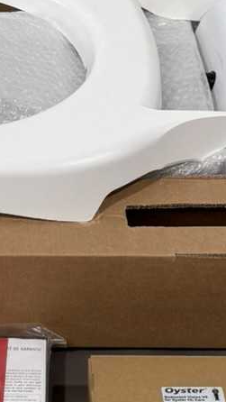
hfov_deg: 10.0
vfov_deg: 17.2
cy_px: -46
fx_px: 1278
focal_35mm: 120
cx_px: -16
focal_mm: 6.76
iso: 80
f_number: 1.78
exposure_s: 1/305
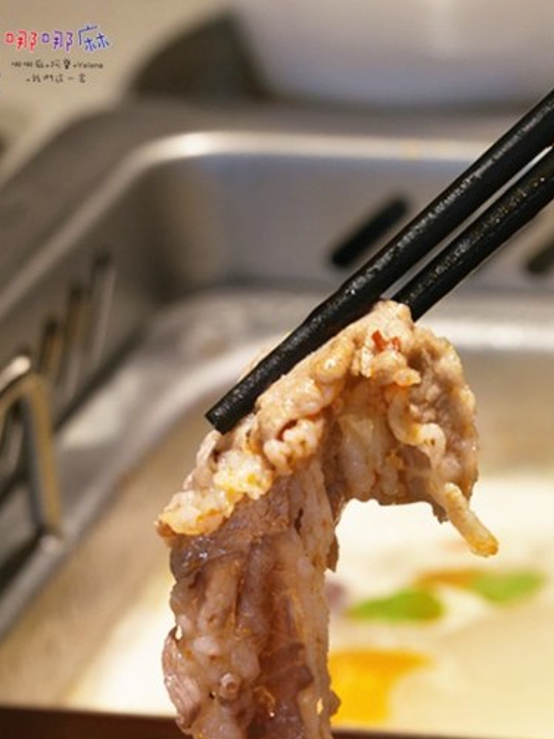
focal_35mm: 156
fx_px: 3327
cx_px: 365
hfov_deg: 9.5
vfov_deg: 12.6
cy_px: 586
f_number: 4.9
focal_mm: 46
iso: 500
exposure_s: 1/80
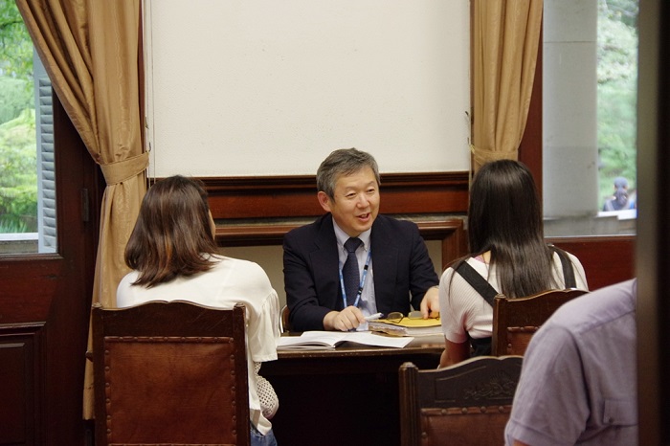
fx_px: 2176
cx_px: 335
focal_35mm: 117
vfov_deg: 11.7
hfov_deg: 17.5
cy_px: 223
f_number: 5.6
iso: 1600
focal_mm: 78
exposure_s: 1/125
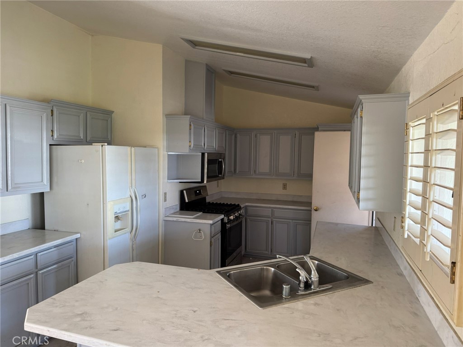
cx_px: 232
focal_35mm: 24
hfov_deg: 71.6
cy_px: 174
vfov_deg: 56.8
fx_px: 321
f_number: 1.78
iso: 200
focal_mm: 6.76
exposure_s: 1/61
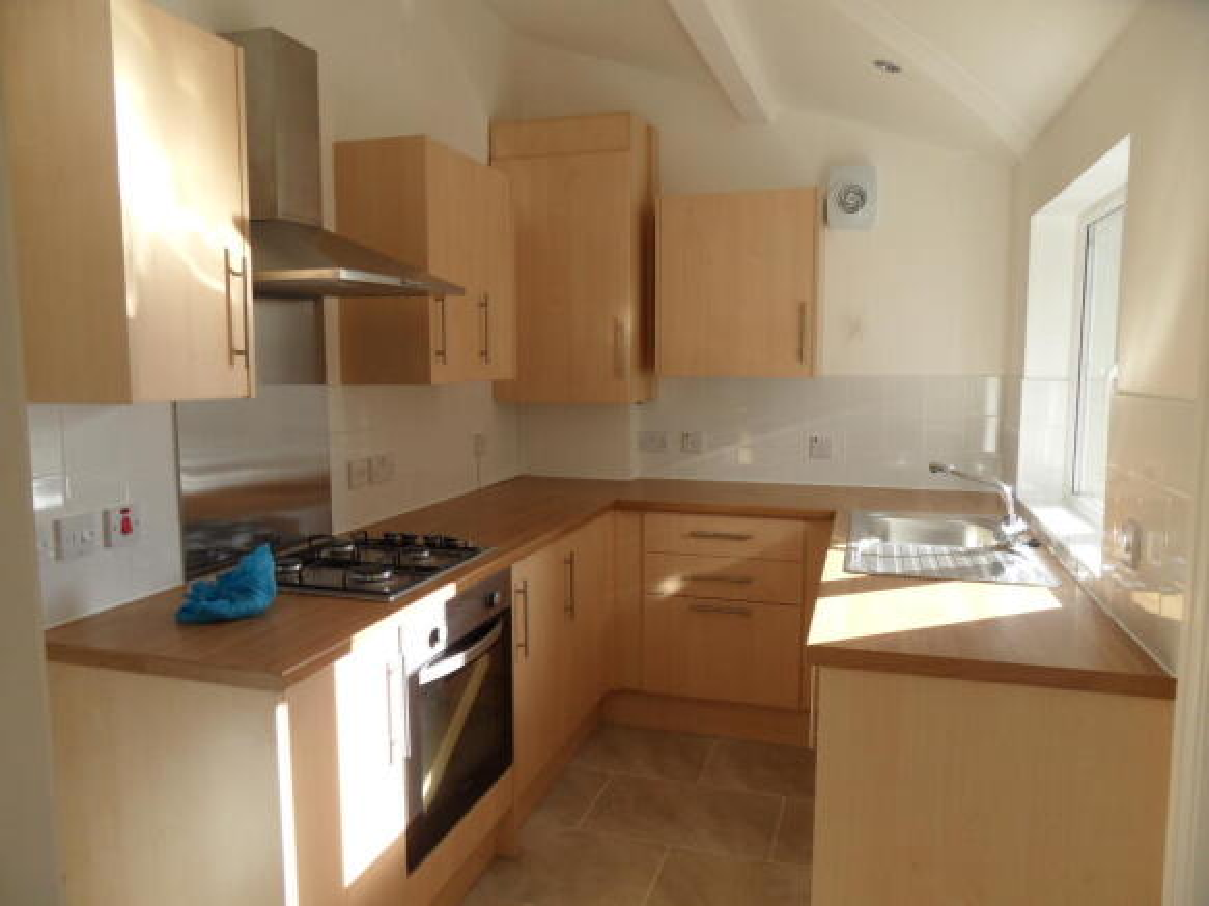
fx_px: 838
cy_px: 453
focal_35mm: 24
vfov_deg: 56.8
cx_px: 604
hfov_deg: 71.6
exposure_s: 1/90
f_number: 3.2
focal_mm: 3.9
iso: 80
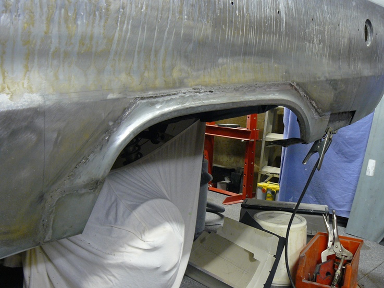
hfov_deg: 51.3
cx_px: 192
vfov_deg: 39.7
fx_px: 399
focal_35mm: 36
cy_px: 144
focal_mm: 6
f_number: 2.8
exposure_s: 1/5
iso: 200
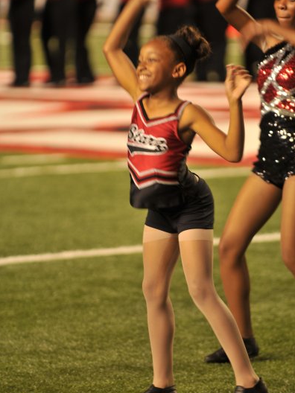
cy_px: 181
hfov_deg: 4.8
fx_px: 3534
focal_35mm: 311
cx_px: 147
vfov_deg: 6.4
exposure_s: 1/60
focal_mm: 190
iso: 250
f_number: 2.8
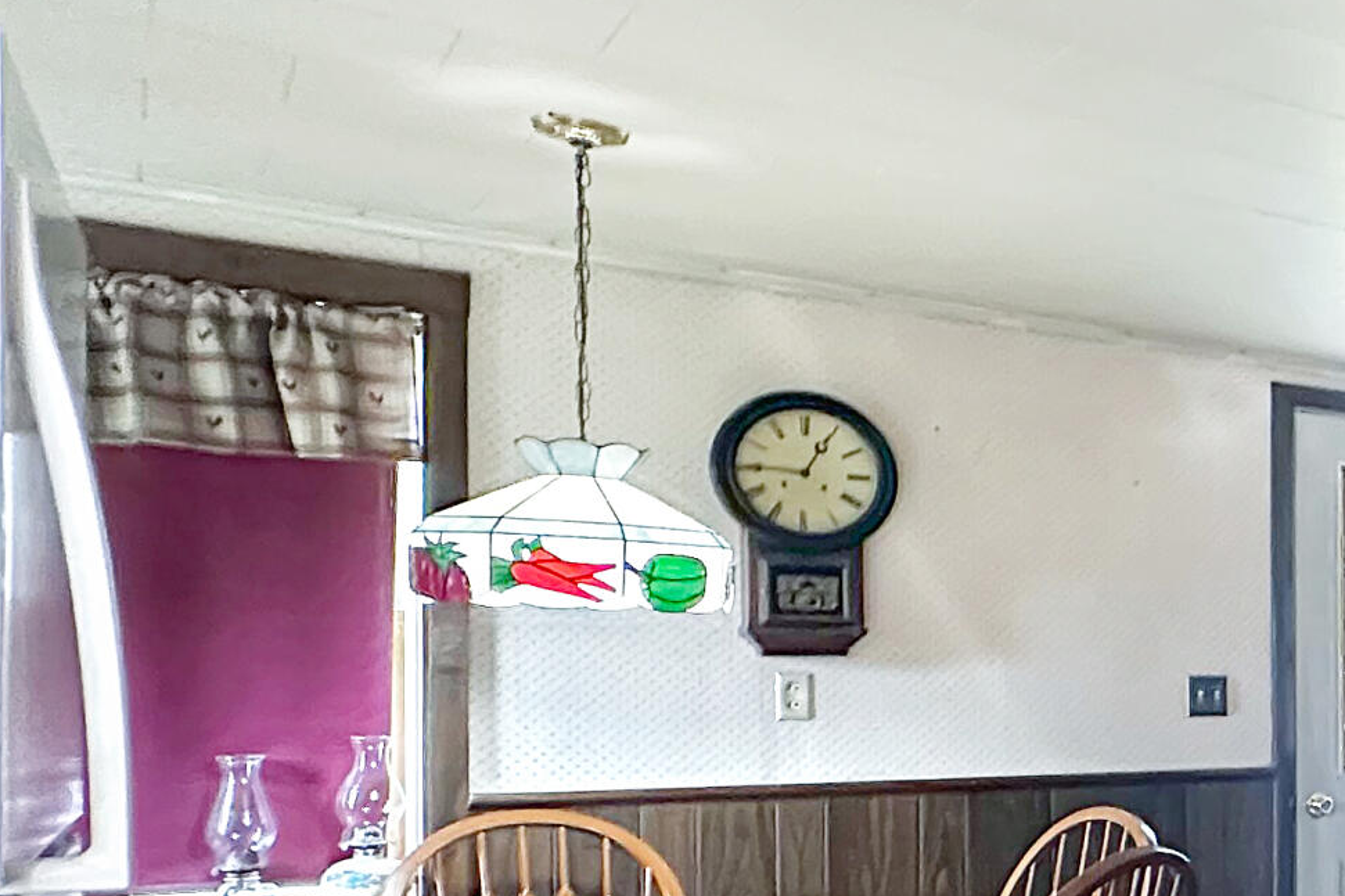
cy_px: 687
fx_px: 1681
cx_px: 1906
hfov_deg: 30.1
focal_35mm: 45
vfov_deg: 29.3
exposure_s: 1/60
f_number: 2.2
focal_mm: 2.22
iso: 640
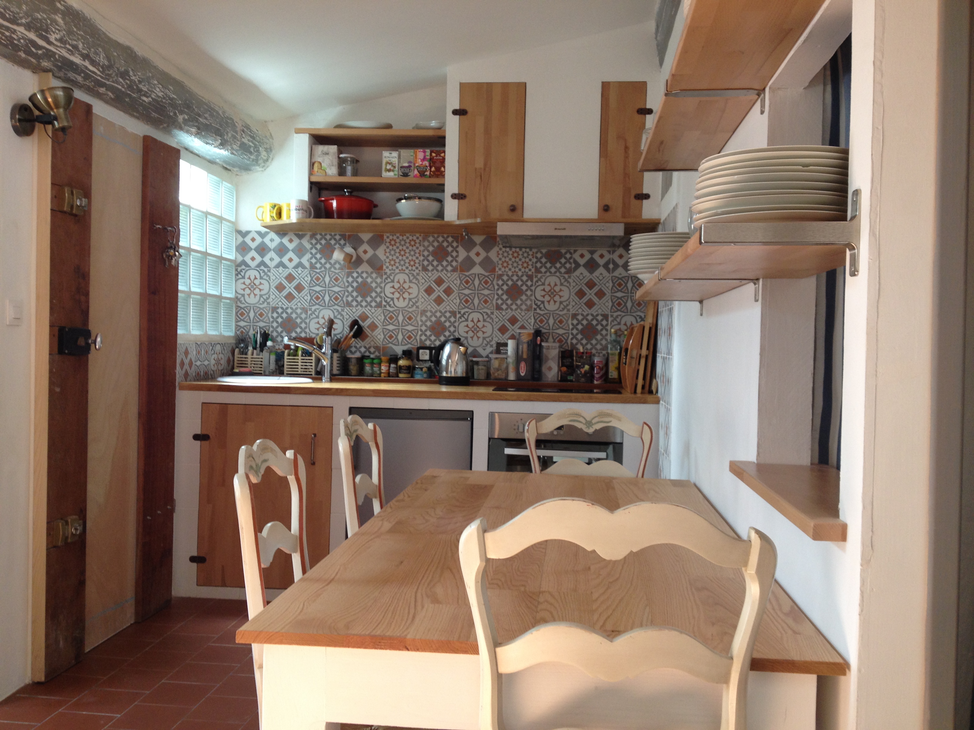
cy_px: 365
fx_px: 985
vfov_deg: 40.7
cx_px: 487
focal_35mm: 35
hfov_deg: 52.6
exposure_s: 1/20
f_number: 2.4
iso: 64
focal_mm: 4.28
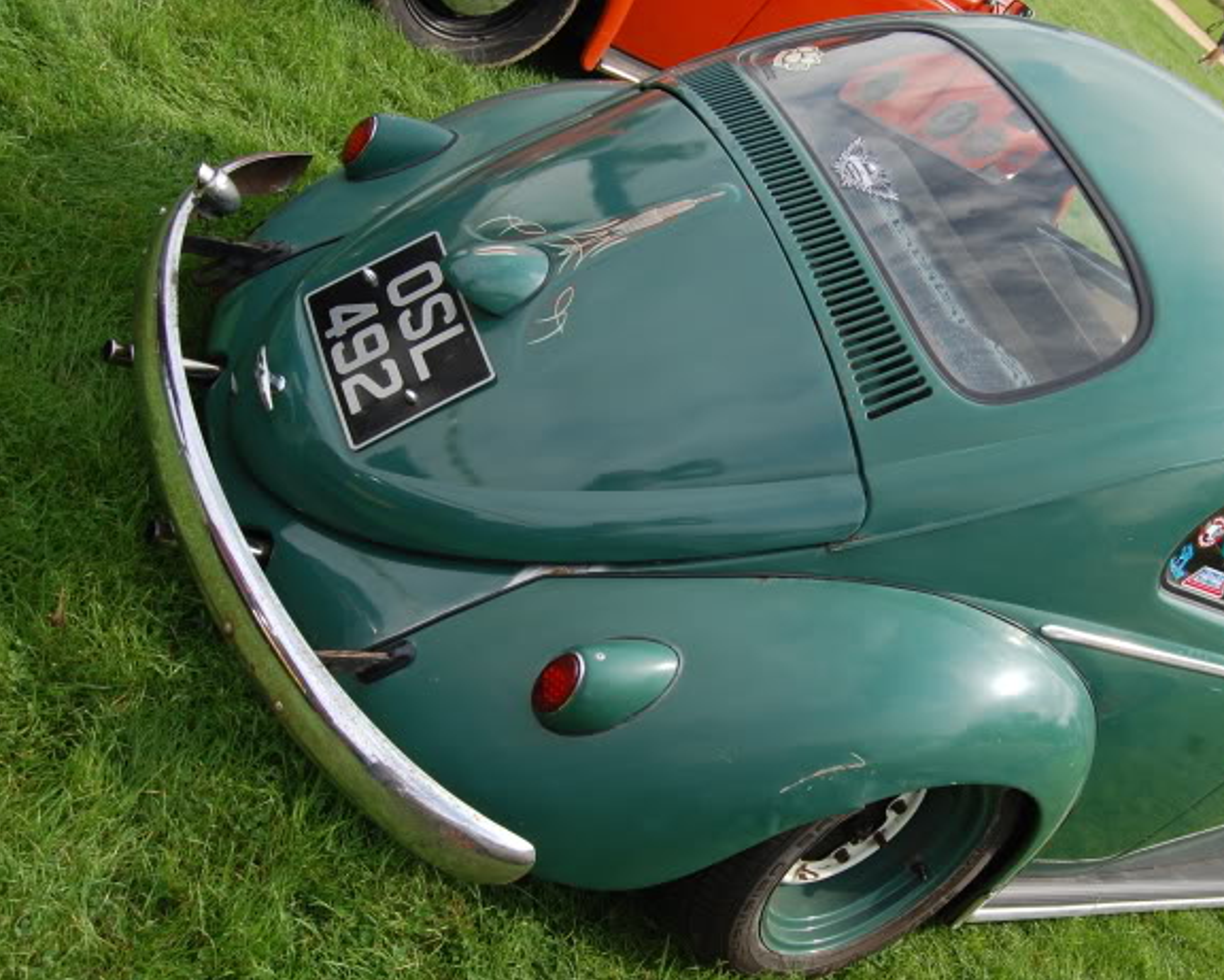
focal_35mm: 39
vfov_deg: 38.2
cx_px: 813
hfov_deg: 46.1
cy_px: 511
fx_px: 1413
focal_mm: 20
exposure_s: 1/250
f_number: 8
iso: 200
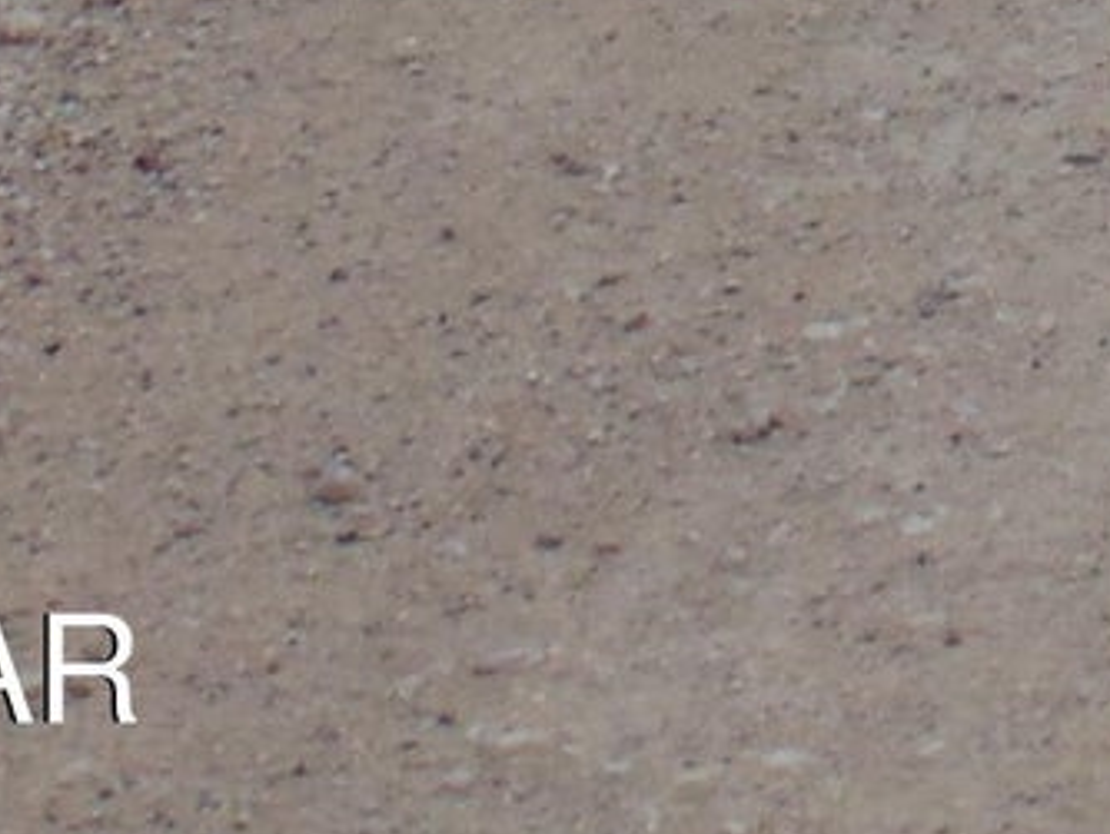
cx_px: 2680
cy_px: -1744
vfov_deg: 5.2
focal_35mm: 268
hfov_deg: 7.0
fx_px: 8600
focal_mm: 7.6
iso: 80
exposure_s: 1/200
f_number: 8.7
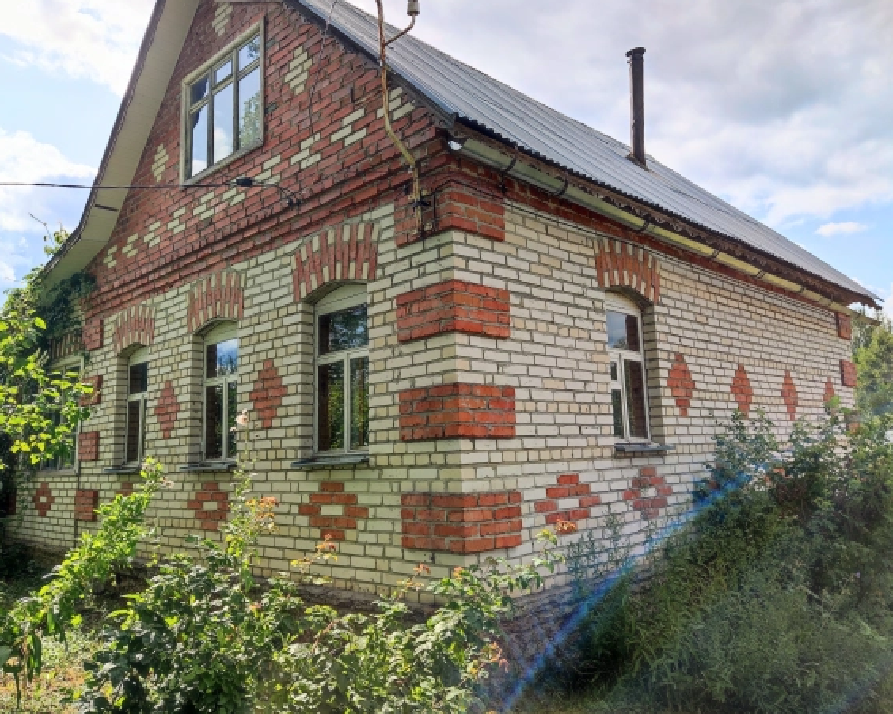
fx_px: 713
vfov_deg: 53.2
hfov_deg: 64.0
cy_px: 348
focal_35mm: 27
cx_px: 423
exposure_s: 1/407
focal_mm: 4.71
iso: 50
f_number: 1.79
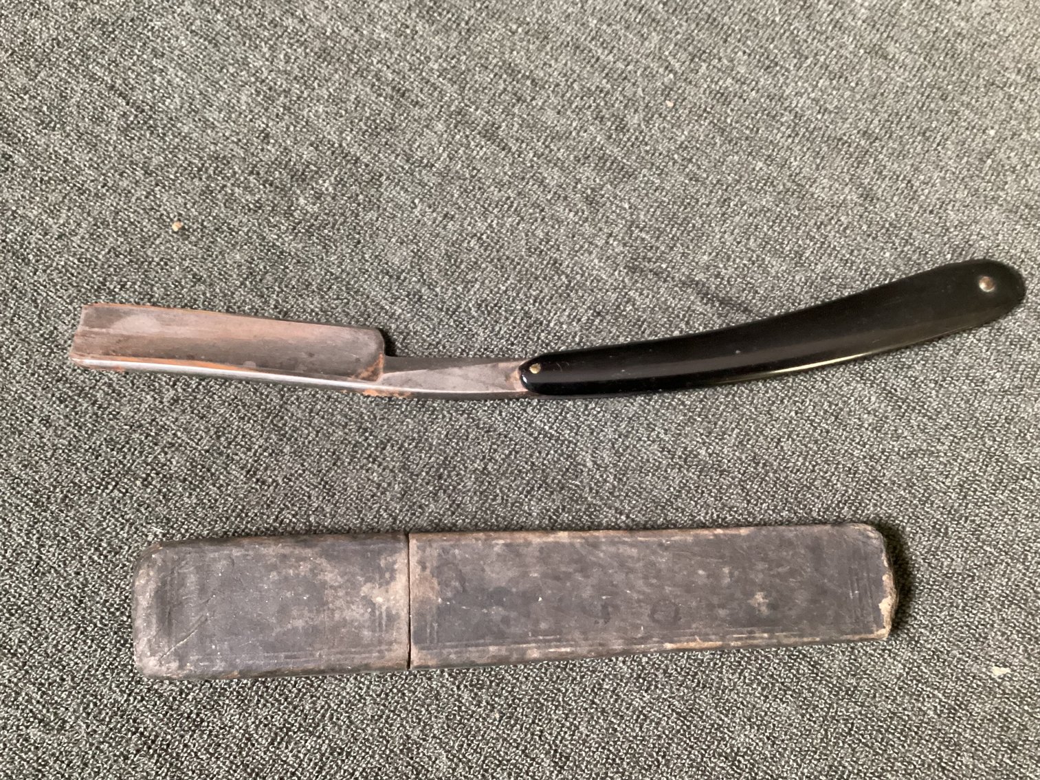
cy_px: 390
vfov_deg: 45.4
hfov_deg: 58.3
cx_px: 520
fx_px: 931
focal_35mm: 31
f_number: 2.4
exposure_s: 1/30
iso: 500
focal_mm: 3.3
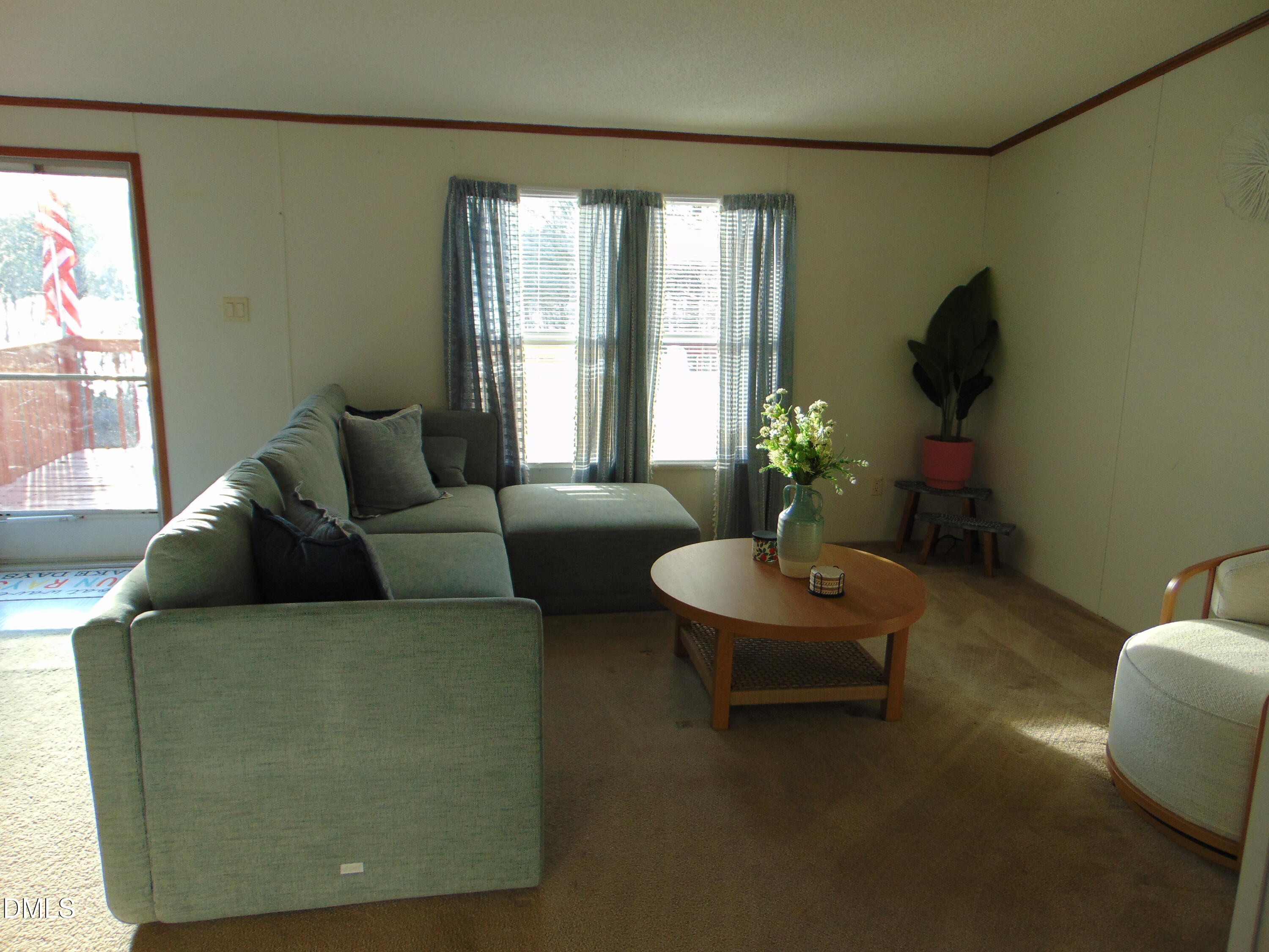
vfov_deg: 54.9
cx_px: 634
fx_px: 916
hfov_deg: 69.4
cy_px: 476
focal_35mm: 25
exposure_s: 1/60
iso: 80
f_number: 3
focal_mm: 4.5
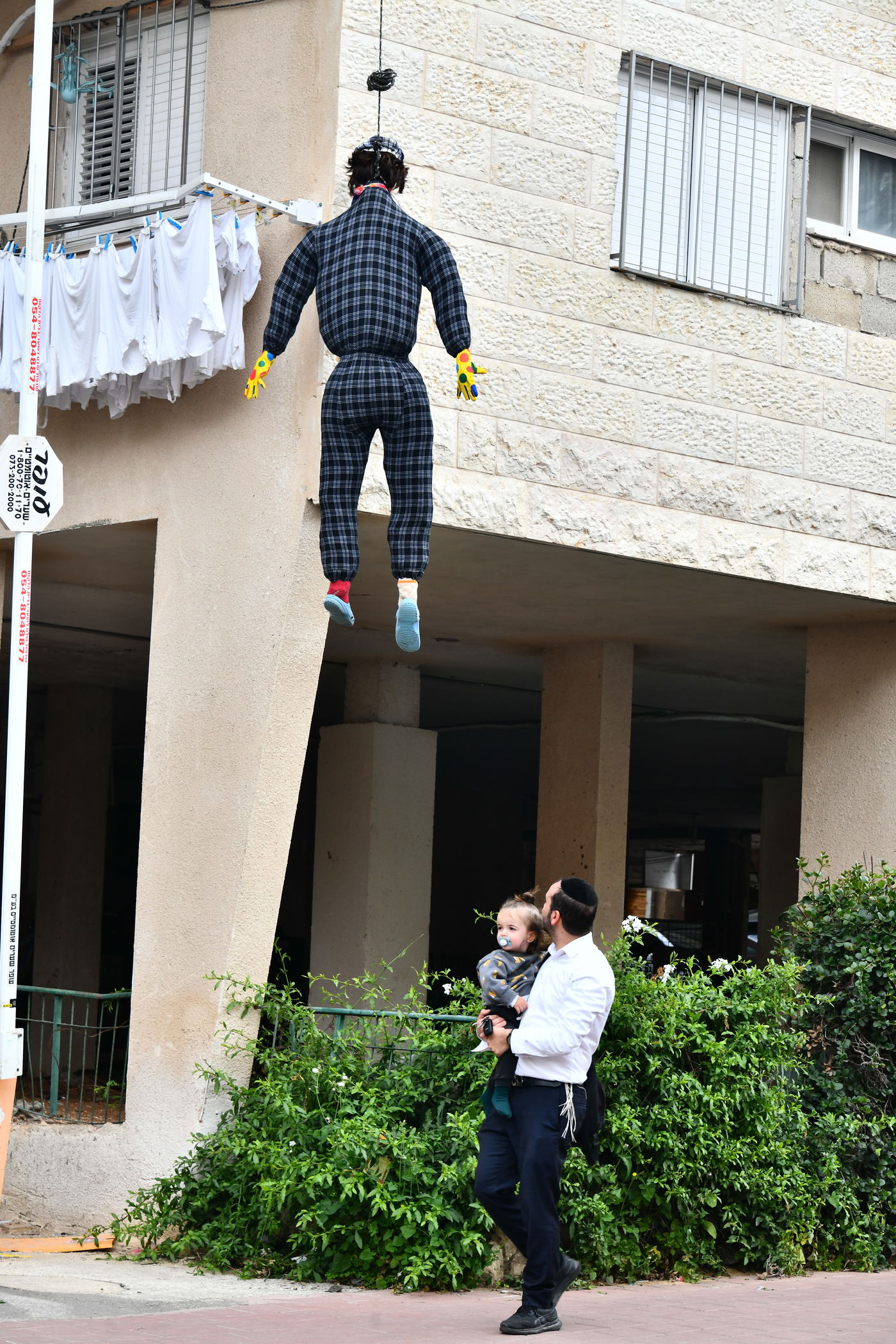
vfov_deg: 20.4
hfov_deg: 13.7
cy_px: 672
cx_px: 448
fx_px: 3733
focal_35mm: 100
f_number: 8
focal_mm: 100
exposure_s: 1/320
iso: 500
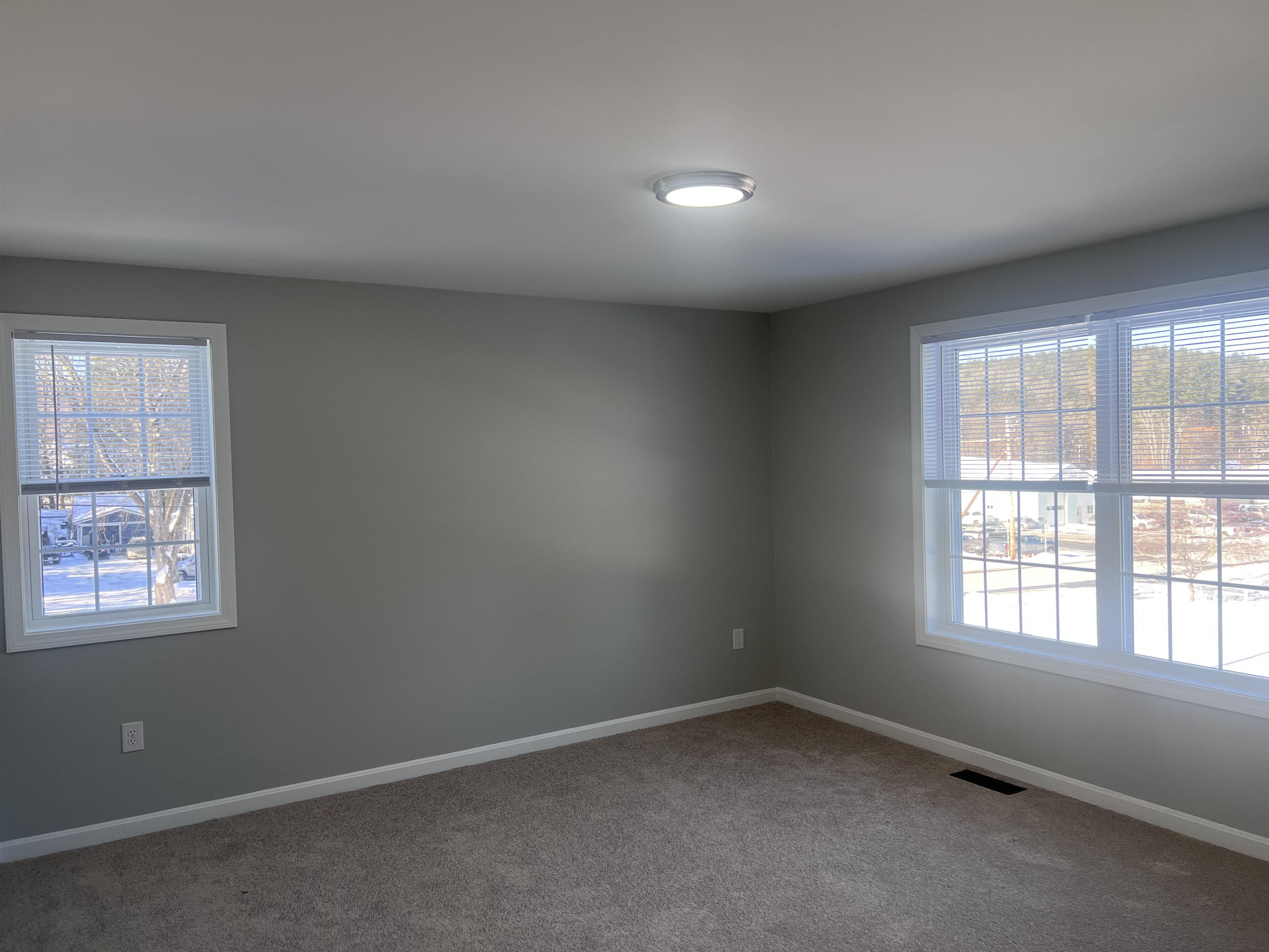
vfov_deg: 53.1
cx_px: 634
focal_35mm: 26
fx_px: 953
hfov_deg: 67.3
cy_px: 476
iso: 50
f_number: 1.5
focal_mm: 5.7
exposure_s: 1/163
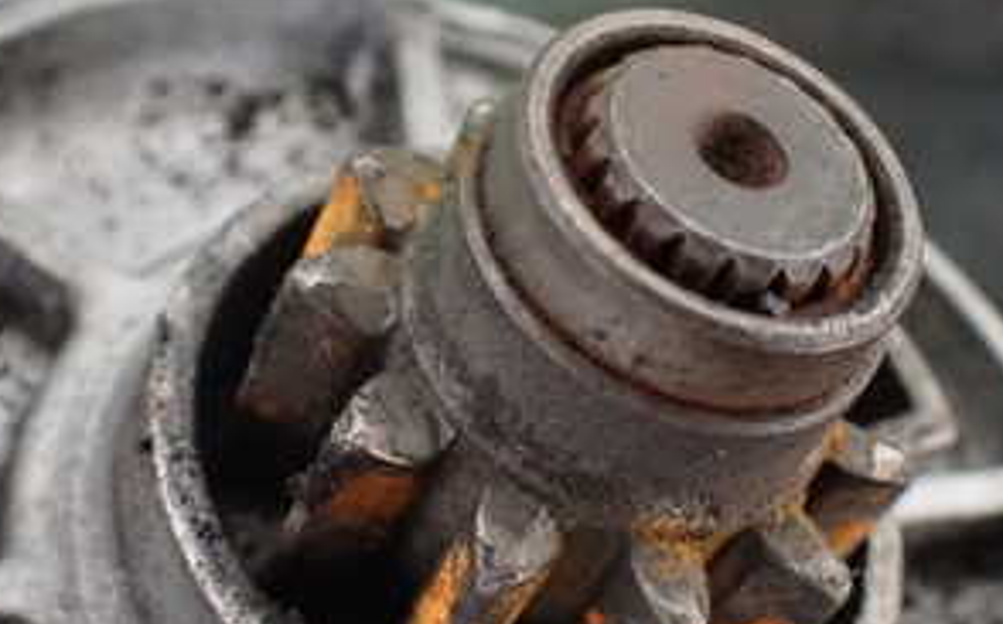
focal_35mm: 65
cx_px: 536
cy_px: 344
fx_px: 1775
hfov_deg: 31.5
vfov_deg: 19.9
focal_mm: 5.4
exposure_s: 1/30
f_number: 2.3
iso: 1250
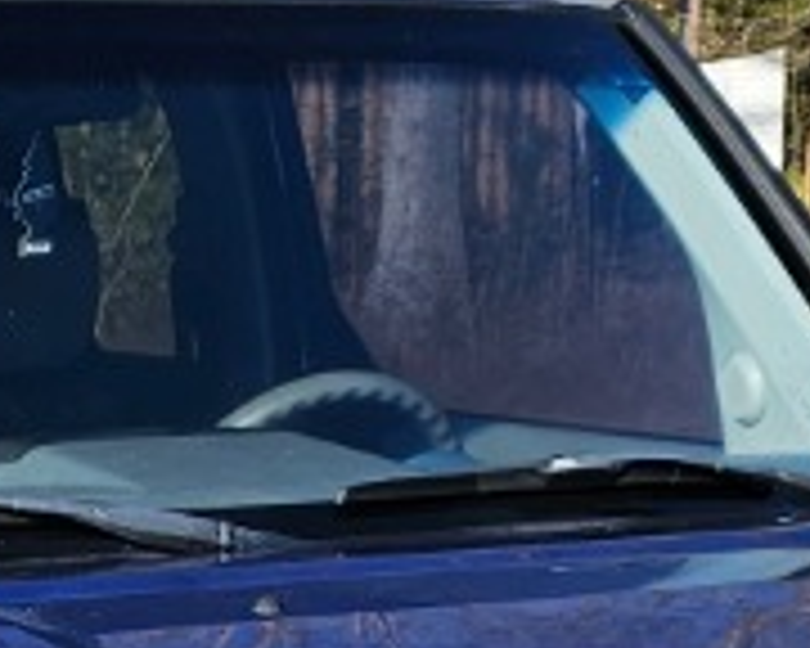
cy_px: 828
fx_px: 4315
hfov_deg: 10.7
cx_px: 220
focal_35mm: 180
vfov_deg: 8.5
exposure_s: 1/414
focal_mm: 6.3
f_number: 1.7
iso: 10
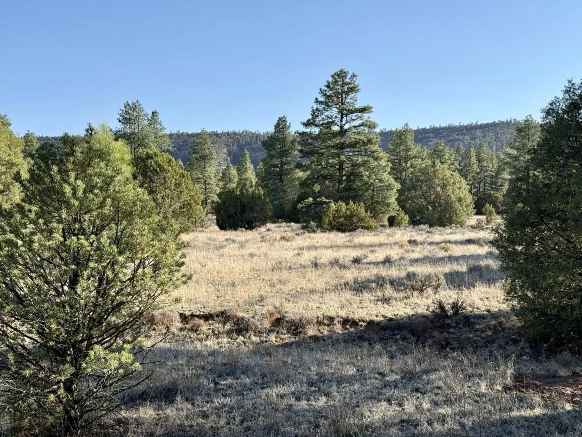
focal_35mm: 48
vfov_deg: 30.3
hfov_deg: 39.7
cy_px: 218
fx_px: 807
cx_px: 291
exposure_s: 1/2762
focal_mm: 6.76
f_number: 1.78
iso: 64
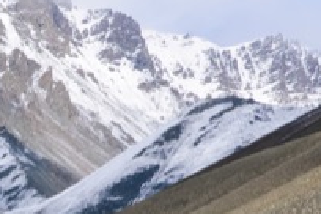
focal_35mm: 286
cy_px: 207
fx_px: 2554
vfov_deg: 4.8
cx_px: 2
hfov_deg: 7.2
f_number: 10
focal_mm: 65
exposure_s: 1/320
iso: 160
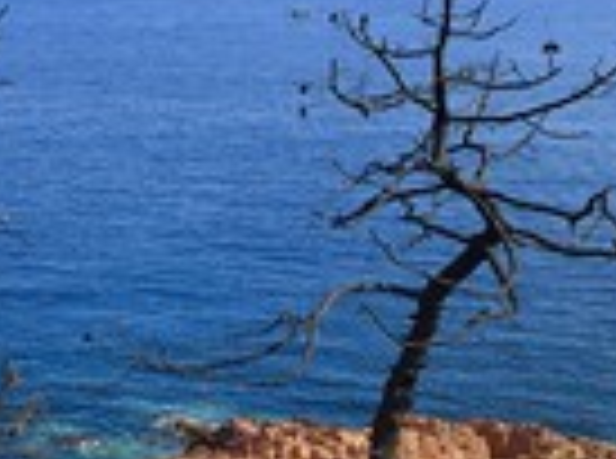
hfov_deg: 25.1
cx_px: -99
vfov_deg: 20.6
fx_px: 1260
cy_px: 274
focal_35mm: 71
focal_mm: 24
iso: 200
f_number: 10
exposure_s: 1/250
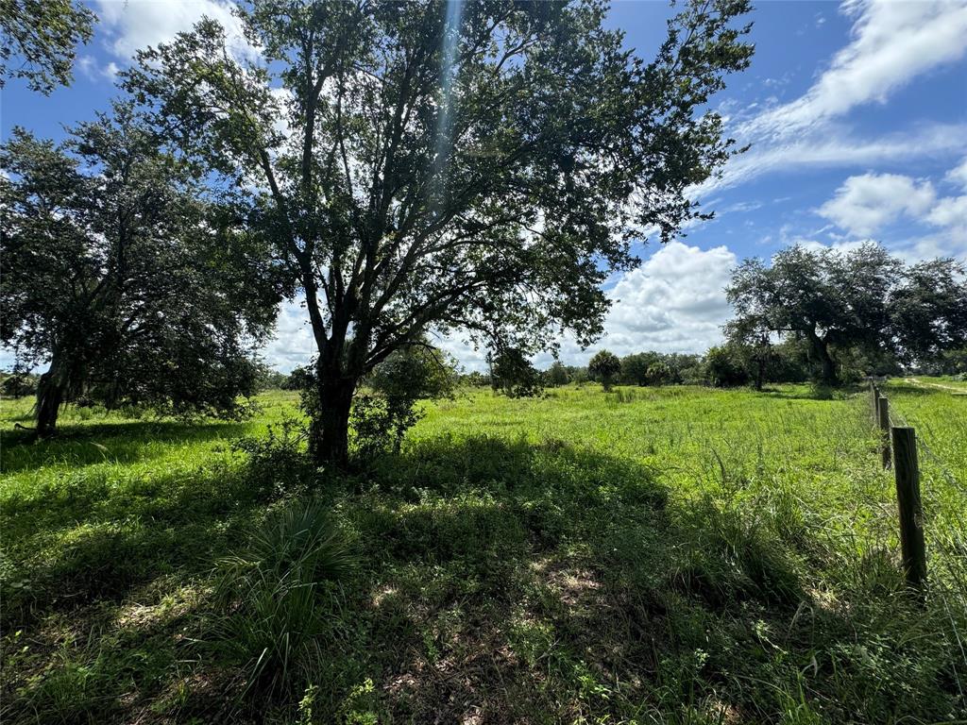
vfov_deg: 85.7
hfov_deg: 102.1
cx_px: 484
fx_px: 391
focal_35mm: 14
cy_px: 362
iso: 50
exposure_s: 1/1637
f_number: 2.2
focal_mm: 2.22
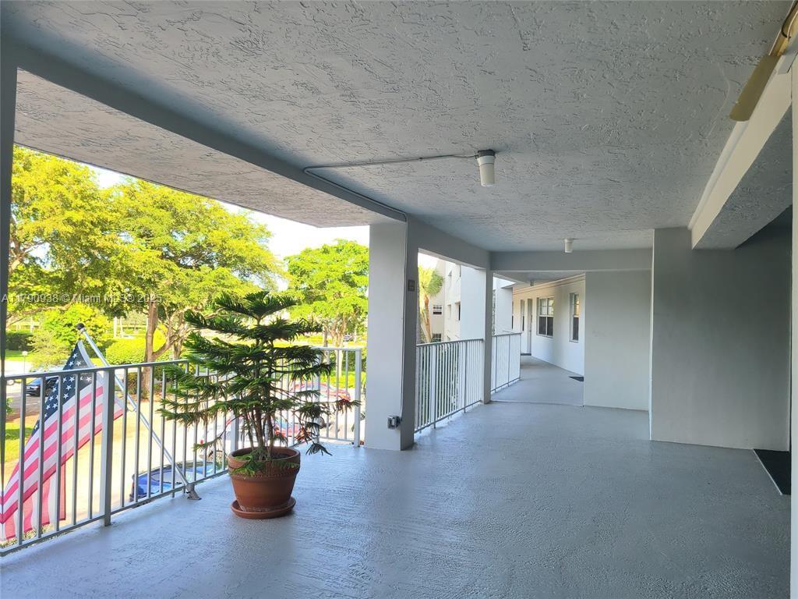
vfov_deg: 53.1
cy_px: 300
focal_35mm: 26
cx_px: 399
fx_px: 599
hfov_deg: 67.3
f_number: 1.8
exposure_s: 1/144
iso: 40
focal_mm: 5.4
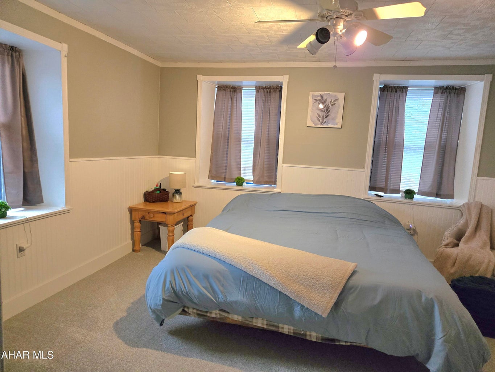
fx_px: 329
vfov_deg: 58.9
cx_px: 248
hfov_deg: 73.9
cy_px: 186
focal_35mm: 23
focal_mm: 5.4
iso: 640
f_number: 1.8
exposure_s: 1/120
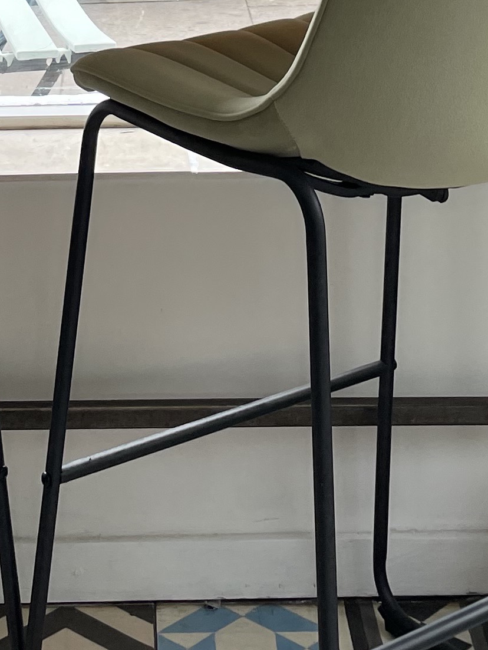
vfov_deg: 18.5
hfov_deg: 15.6
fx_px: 1785
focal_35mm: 95
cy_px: -296
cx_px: 179
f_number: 1.6
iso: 50
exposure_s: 1/121
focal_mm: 4.2
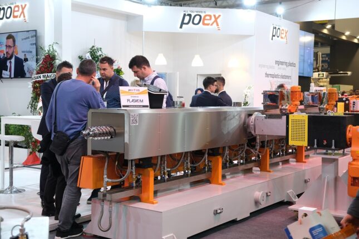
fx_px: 469
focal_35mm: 47
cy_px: 120
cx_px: 180
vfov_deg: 28.6
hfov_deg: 41.9
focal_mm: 31.1
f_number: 4
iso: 1000
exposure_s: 1/125
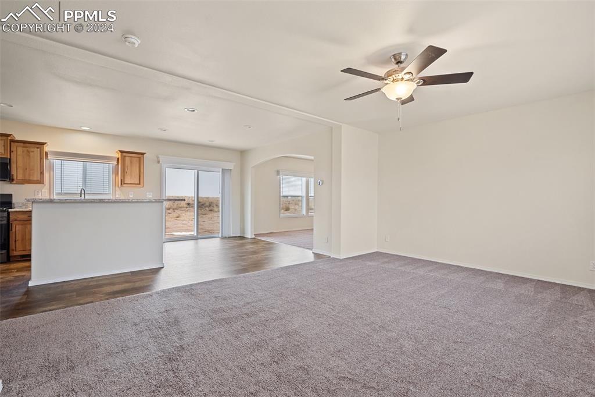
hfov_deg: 96.8
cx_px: 298
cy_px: 198
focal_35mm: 16
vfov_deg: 73.7
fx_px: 264
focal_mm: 16
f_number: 7.1
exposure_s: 1/5
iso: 200
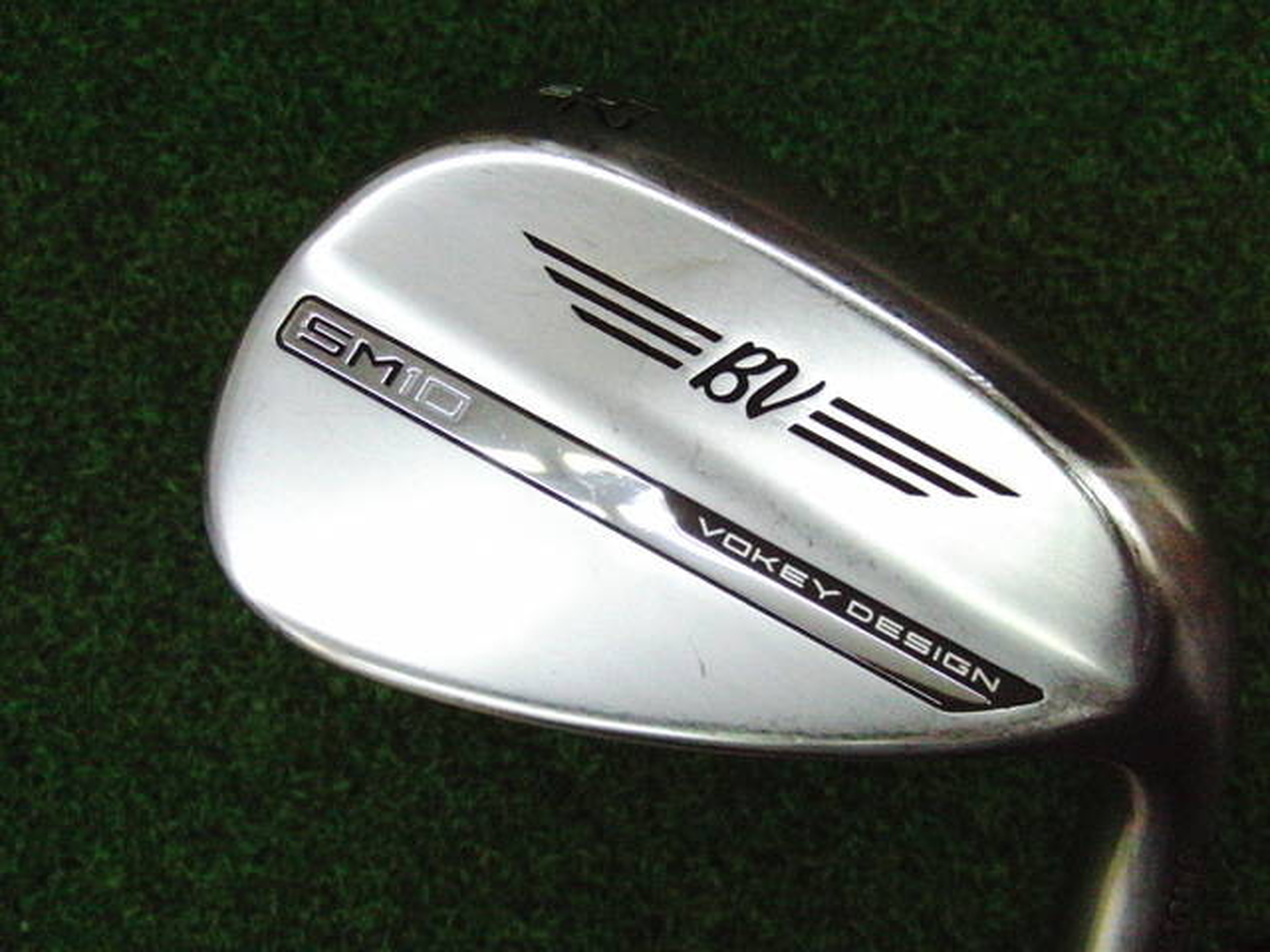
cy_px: 476
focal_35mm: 37
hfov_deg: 50.1
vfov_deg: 38.7
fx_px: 1357
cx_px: 635
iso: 3200
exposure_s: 1/800
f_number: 3.6
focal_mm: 6.42
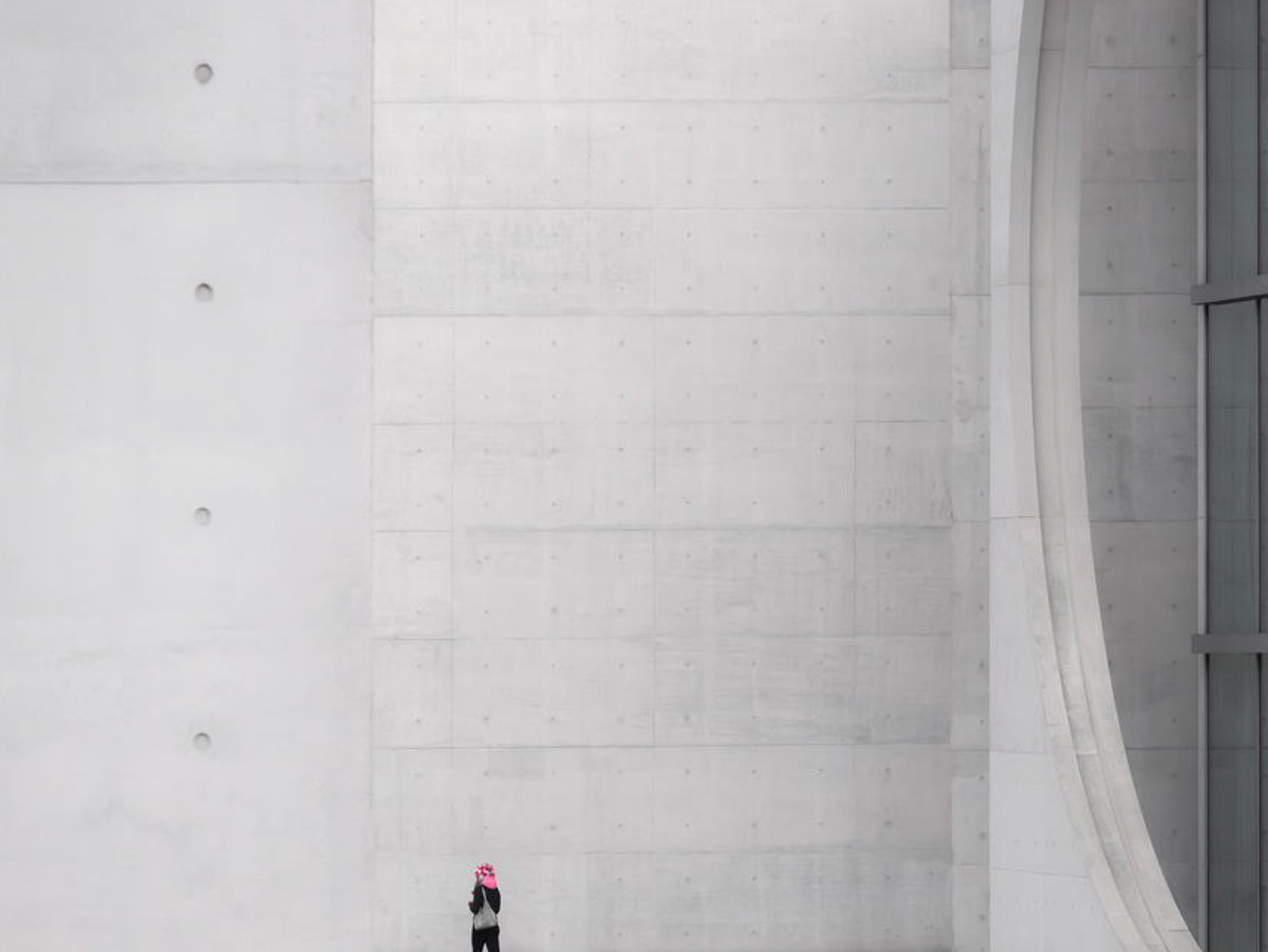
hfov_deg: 8.5
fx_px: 8537
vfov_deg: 6.4
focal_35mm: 233
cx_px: 686
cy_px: 529
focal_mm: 100
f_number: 5
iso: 200
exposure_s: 1/1000
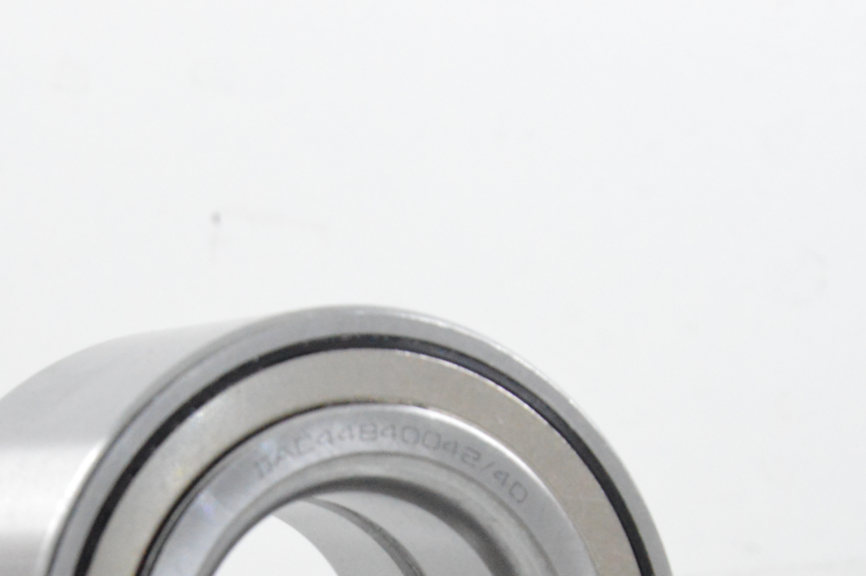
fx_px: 4068
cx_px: 310
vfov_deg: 8.0
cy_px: 707
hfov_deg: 12.1
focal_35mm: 169
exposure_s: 1/100
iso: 3200
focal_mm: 45
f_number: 7.1
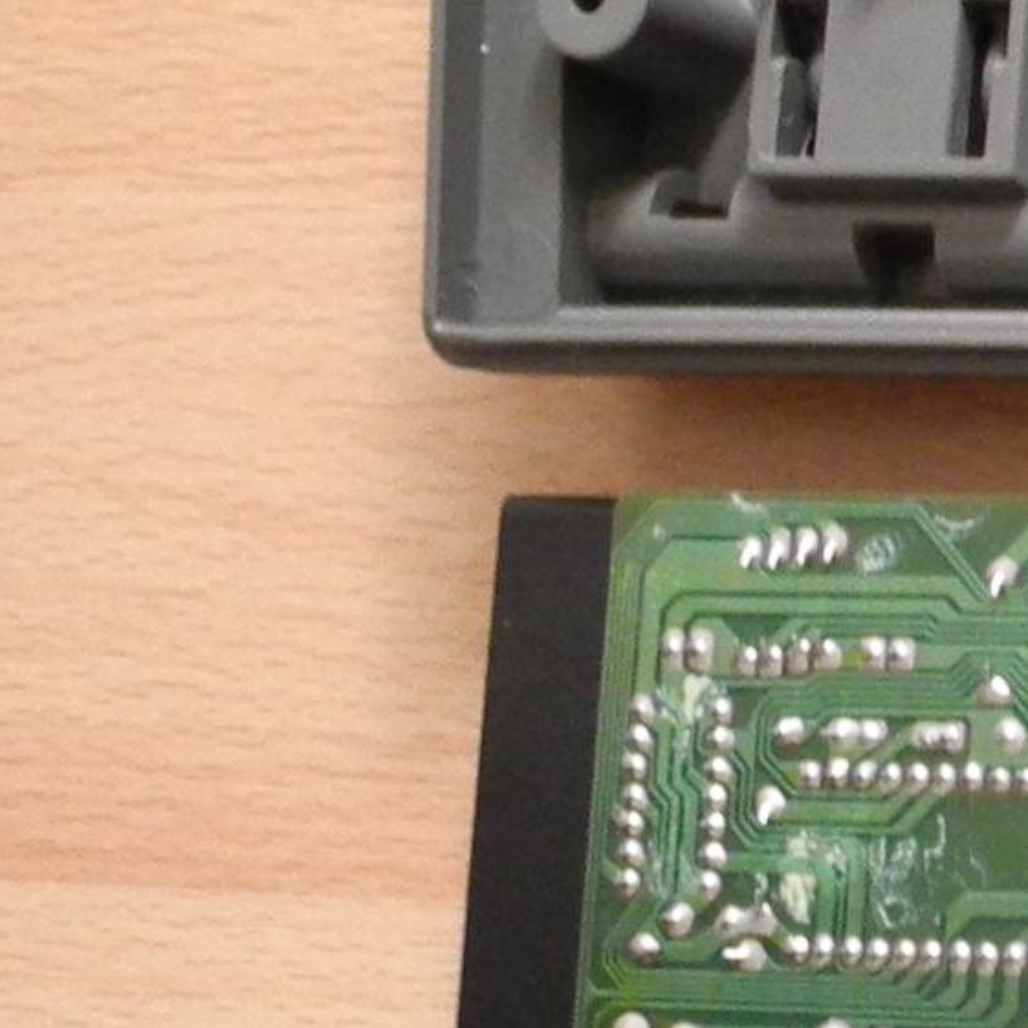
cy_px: 348
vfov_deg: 10.8
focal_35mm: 161
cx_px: 3163
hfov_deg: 8.8
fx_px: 5409
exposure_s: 1/20
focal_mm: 6
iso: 335
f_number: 2.8
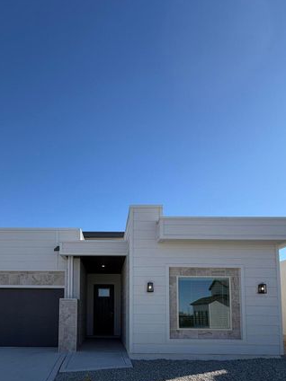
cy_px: 297
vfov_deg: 69.9
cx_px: 106
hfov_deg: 60.2
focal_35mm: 22
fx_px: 242
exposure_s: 1/770
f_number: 2.2
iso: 25
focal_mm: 2.22
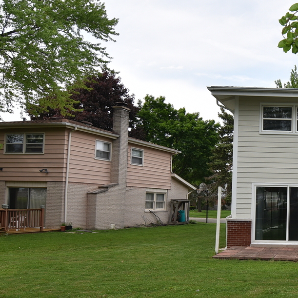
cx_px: 342
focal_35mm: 37
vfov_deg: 44.3
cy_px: 190
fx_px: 362
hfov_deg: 36.5
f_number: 6.3
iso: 100
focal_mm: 11
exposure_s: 1/250
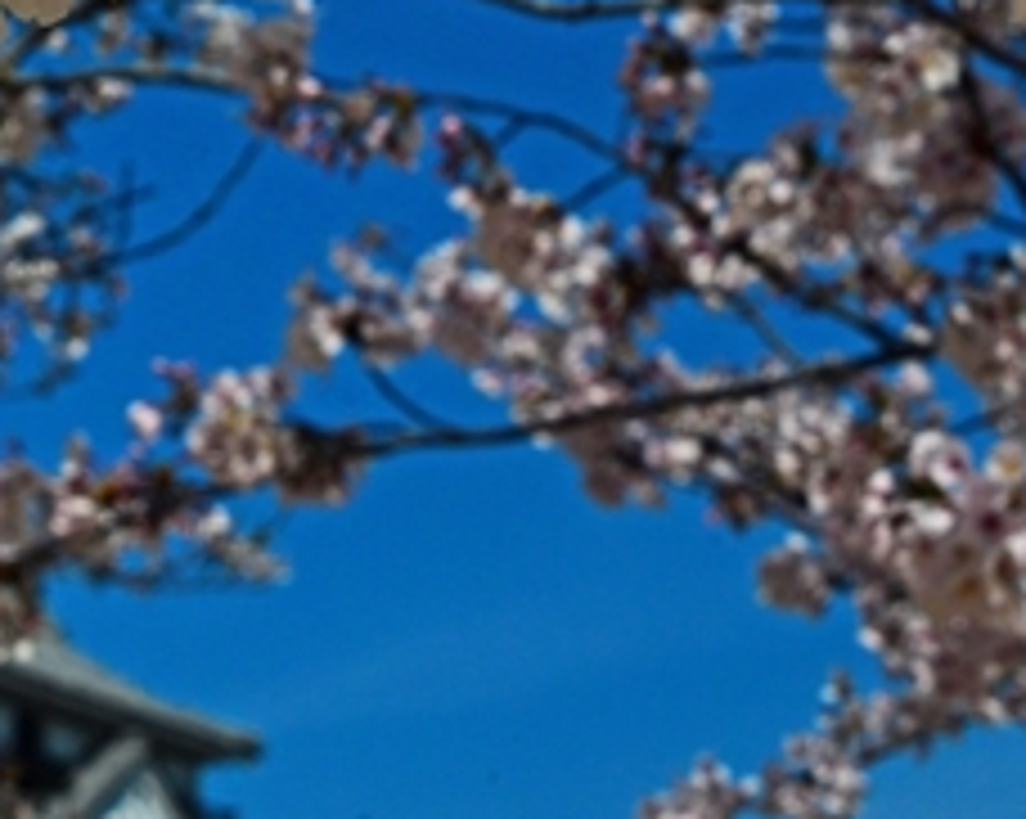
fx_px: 5795
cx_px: -32
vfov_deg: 7.9
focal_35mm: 191
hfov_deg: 10.0
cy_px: -554
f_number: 16
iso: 400
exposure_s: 1/1000
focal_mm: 58
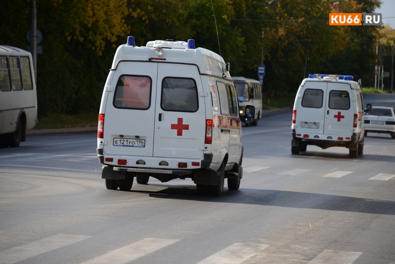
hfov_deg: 12.1
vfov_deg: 8.1
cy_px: 132
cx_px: 198
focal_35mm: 170
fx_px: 1866
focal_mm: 170
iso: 200
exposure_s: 1/640
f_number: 5.6
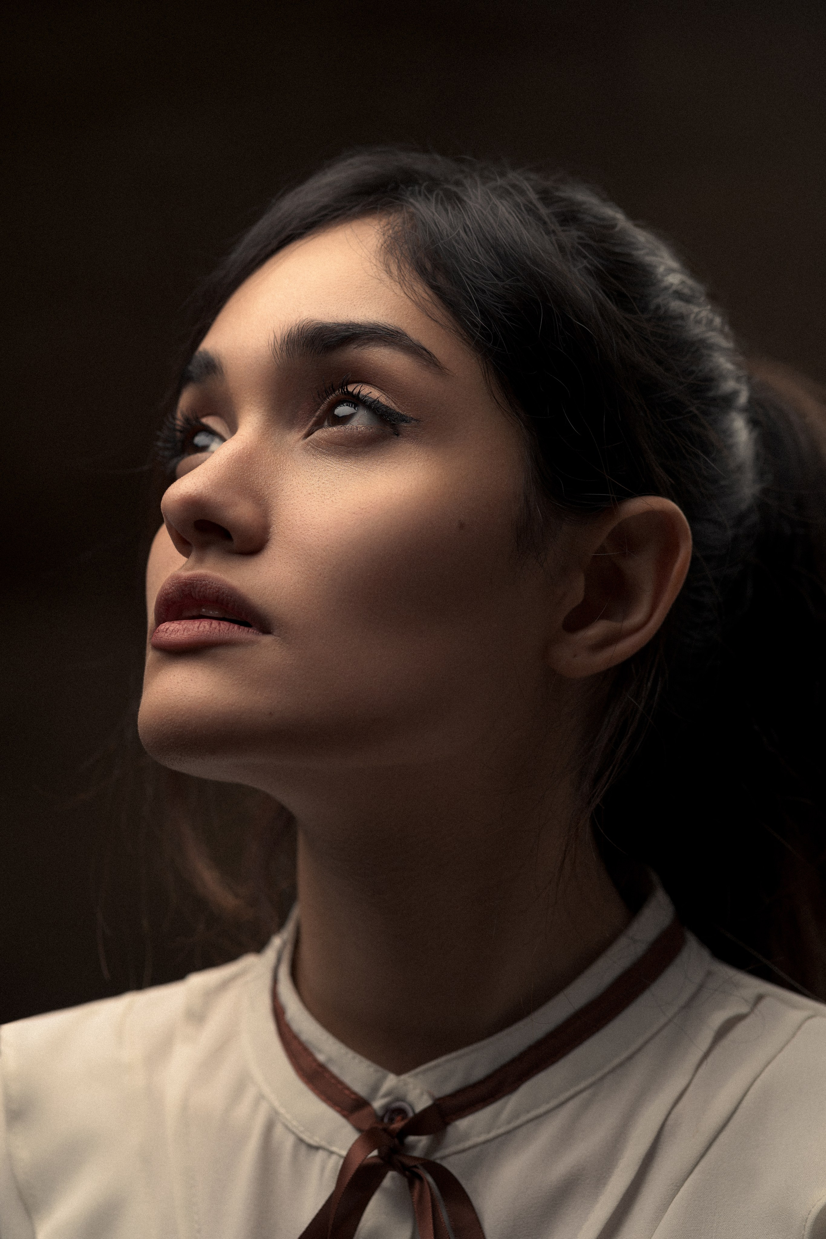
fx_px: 2925
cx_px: 413
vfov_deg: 23.9
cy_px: 620
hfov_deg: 16.1
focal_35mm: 85
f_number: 4
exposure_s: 1/160
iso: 50
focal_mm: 85
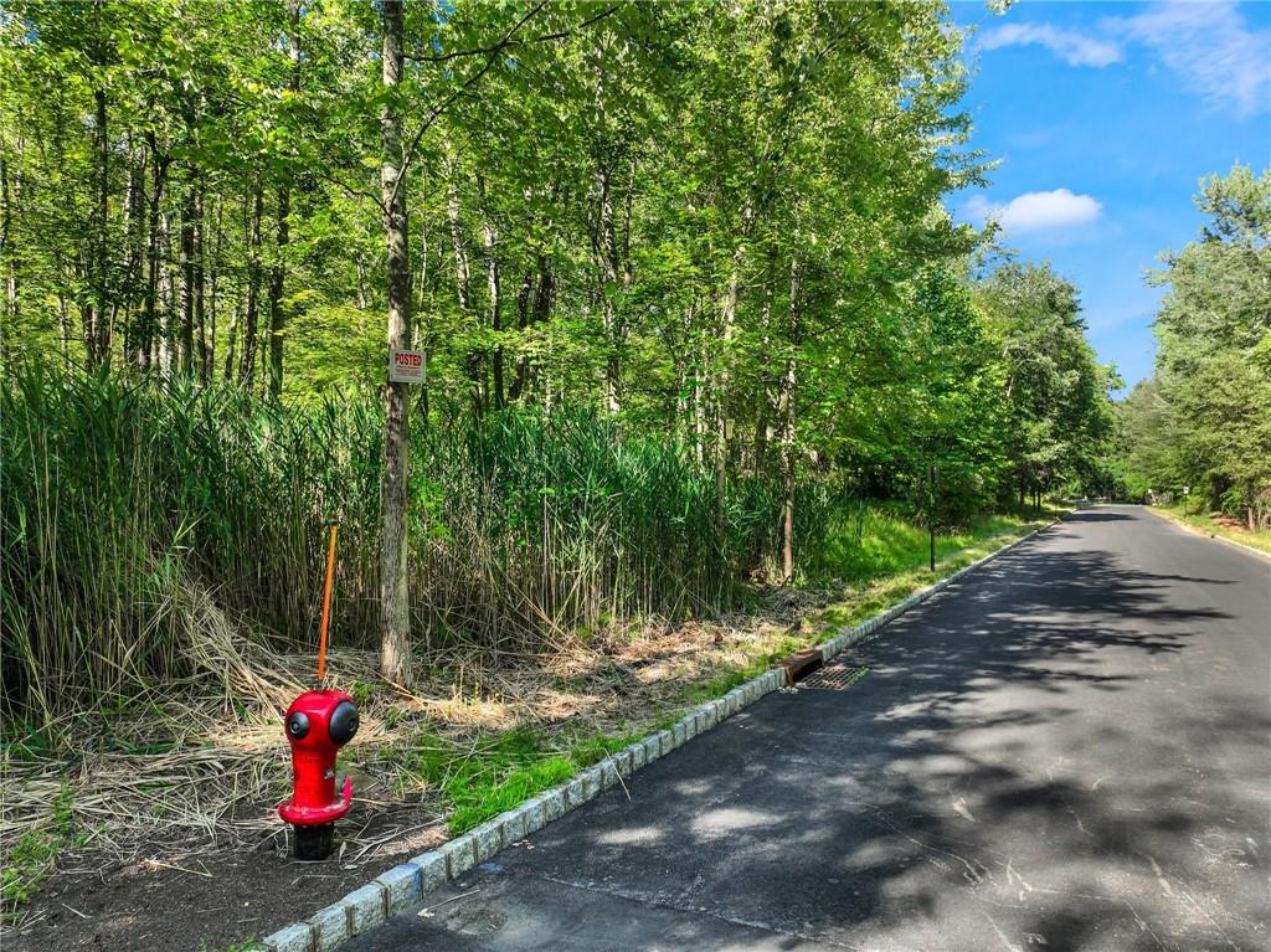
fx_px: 881
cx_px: 636
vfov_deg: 56.8
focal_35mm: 24
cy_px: 476
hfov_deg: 71.6
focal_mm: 12.29
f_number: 2.8
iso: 270
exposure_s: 1/400
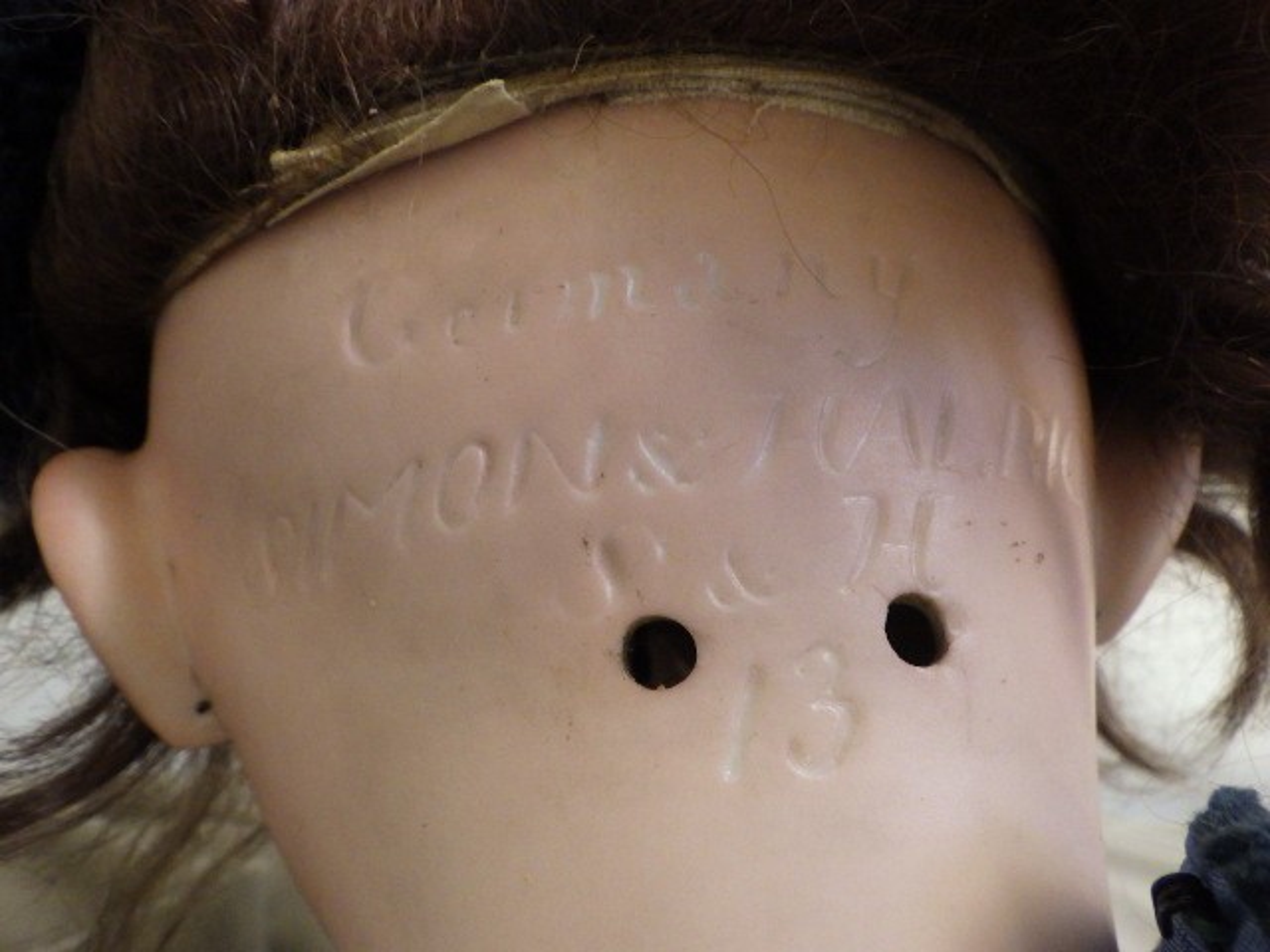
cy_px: 476
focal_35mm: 28
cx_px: 635
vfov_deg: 49.7
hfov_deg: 63.4
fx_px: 1027
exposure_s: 1/45
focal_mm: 5
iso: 800
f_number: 3.5
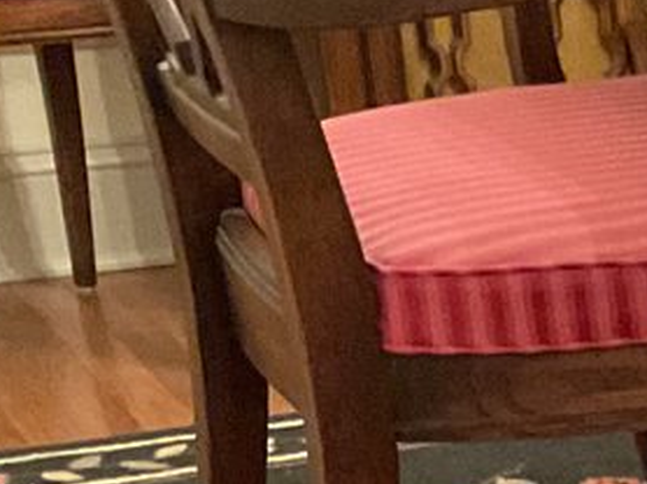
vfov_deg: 8.4
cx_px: 1318
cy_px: 1232
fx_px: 2951
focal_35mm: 158
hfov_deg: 11.3
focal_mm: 3
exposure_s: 1/30
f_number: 1.8
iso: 400
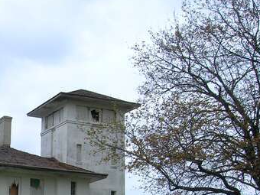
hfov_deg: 23.4
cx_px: -2
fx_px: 601
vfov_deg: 17.8
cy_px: 212
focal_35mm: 80
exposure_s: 1/202
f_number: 4.9
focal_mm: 5.7
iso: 50
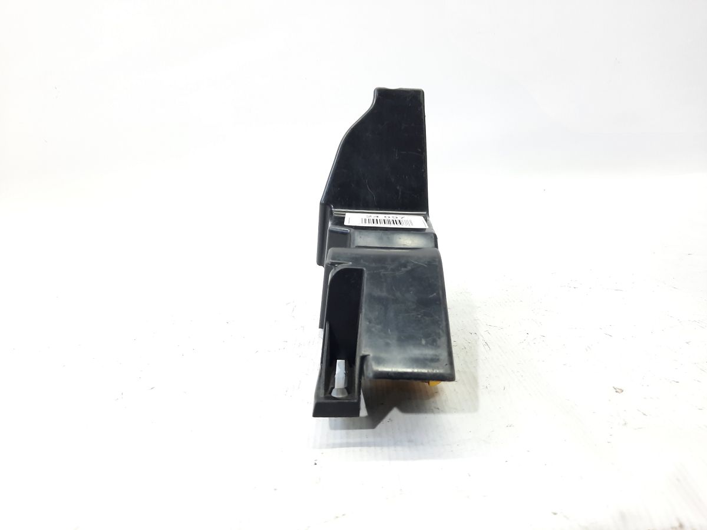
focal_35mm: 25
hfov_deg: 69.4
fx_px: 511
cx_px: 354
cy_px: 265
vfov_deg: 54.9
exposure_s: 1/50
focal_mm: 4.6
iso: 100
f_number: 2
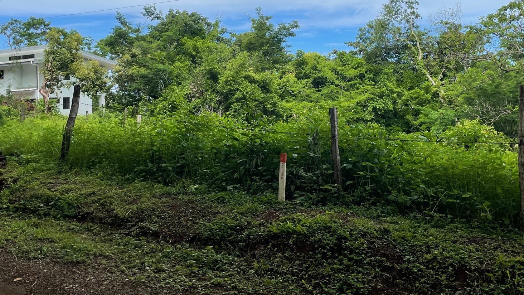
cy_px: 68
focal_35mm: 39
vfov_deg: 29.9
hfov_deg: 51.0
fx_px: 542
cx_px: 329
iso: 32
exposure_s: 1/4292
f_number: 1.6
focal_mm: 4.2
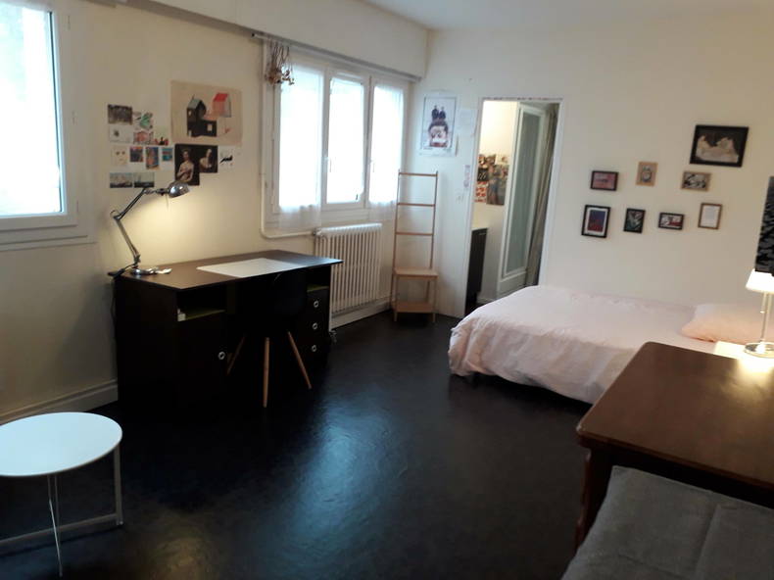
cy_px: 290
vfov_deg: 51.3
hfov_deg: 65.3
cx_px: 387
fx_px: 604
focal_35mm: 27
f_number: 1.9
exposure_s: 1/50
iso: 125
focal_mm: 3.6
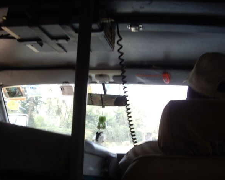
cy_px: 89
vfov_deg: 36.5
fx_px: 273
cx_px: 110
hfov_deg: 44.8
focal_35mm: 41
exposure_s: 1/50
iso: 100
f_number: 2.8
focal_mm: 7.9
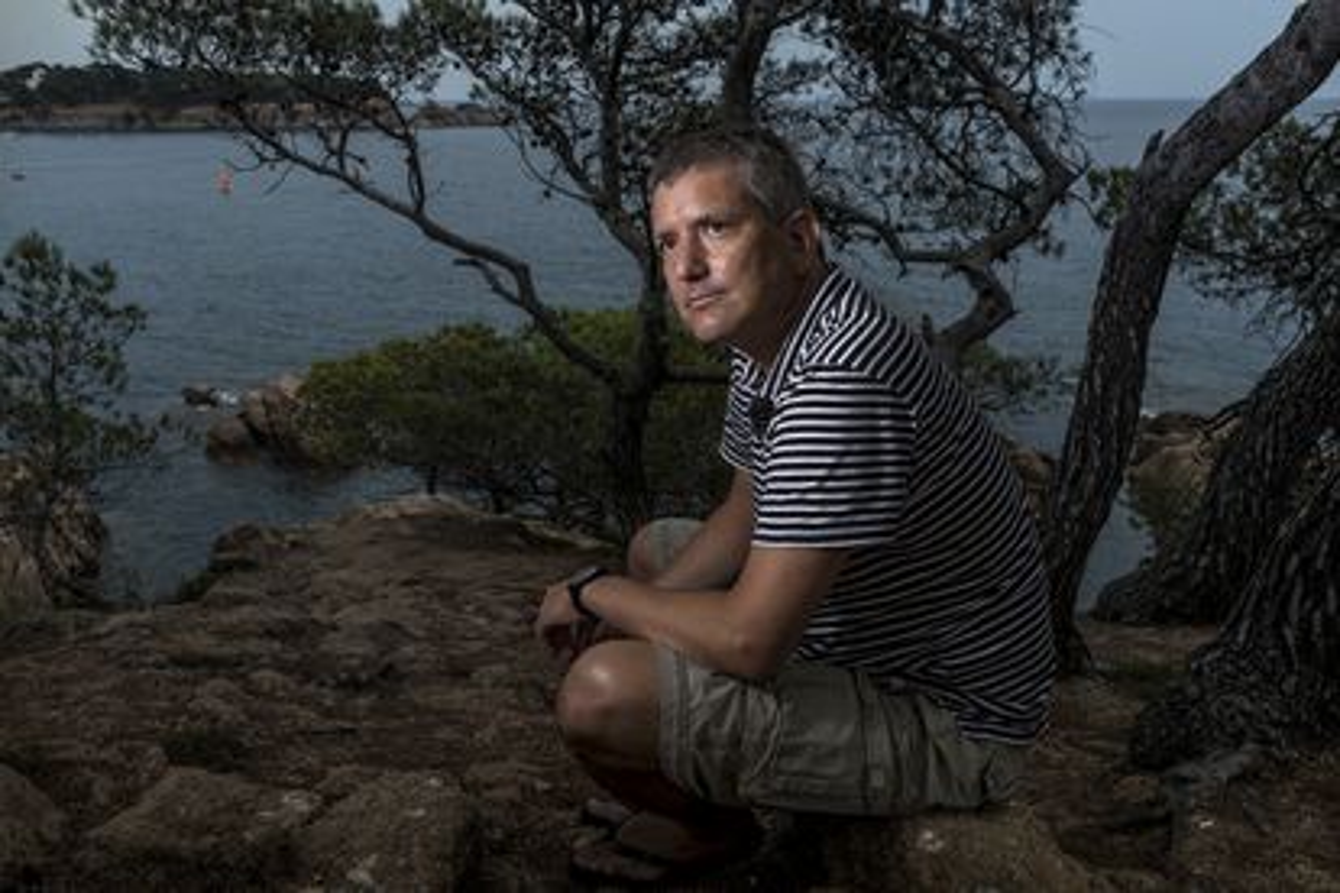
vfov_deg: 37.9
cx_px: 670
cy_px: 446
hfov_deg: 54.4
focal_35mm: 35
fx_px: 1303
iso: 50
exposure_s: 1/320
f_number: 11
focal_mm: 35
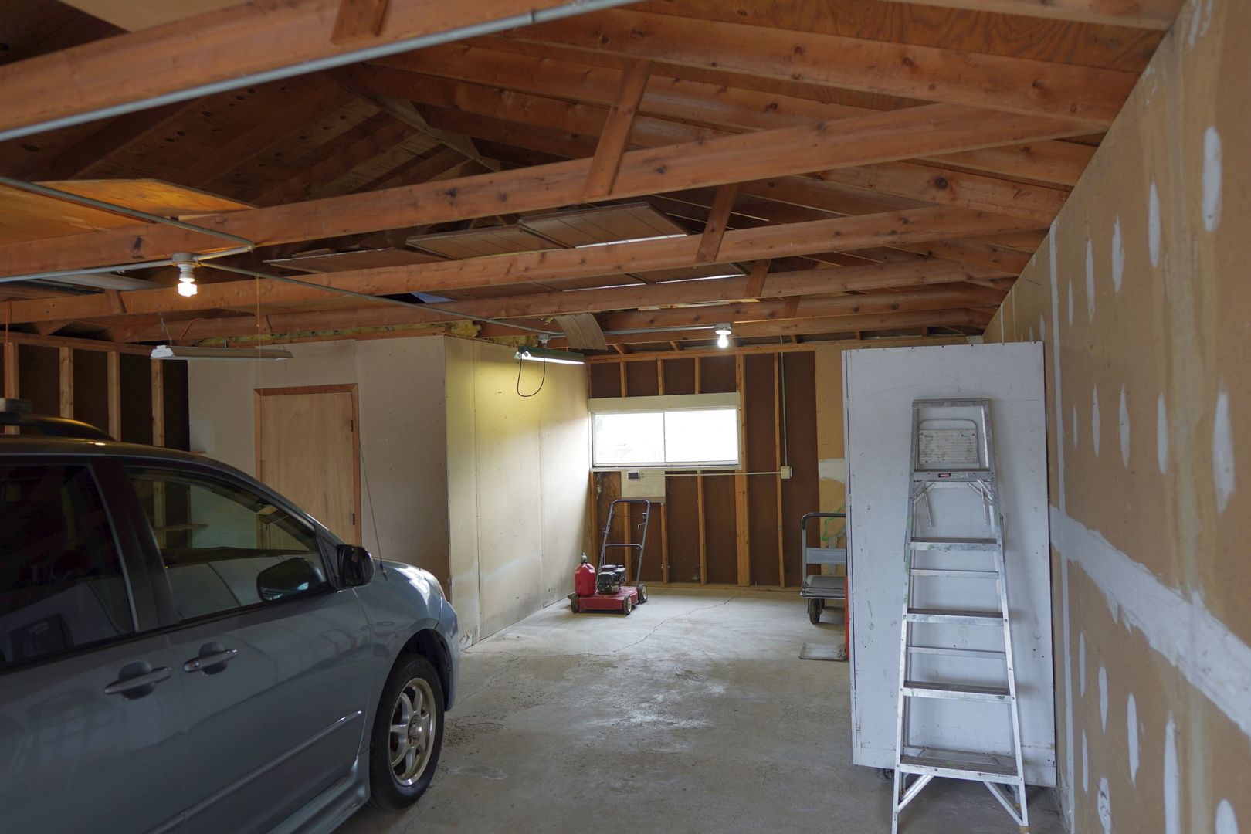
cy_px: 417
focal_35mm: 24
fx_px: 834
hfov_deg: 73.7
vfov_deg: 53.1
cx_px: 626
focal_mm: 16
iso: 100
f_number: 2.2
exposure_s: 1/40
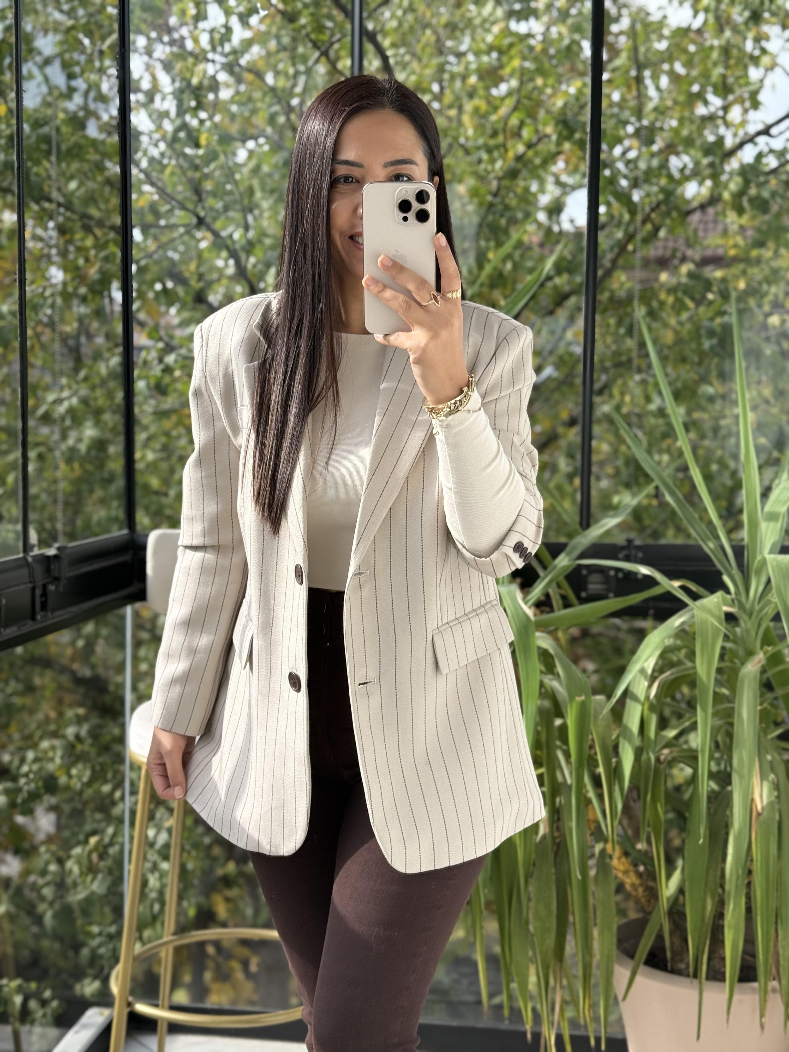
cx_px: 394
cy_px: 526
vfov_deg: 39.7
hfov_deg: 30.3
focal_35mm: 48
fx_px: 1459
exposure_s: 1/437
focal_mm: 6.76
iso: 80
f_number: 1.78
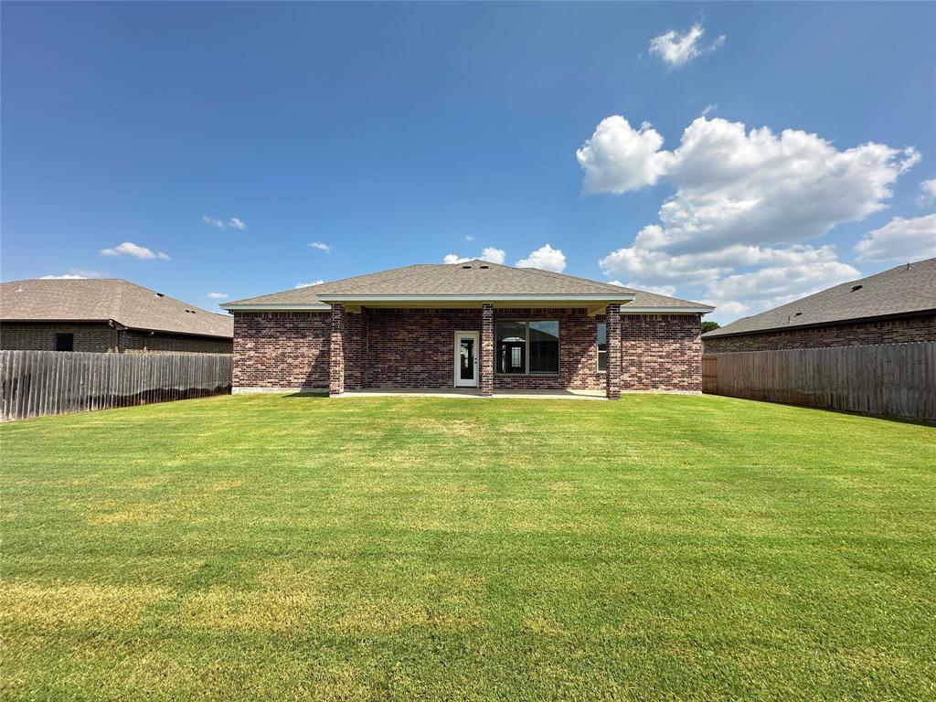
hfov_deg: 102.1
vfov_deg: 85.7
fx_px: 379
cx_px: 468
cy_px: 351
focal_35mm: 14
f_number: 2.2
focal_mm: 2.22
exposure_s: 1/1043
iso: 40
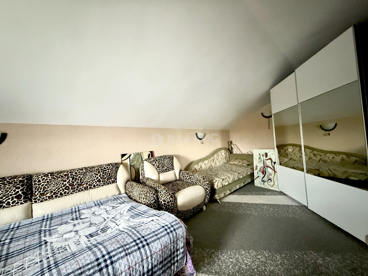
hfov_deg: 102.1
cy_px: 138
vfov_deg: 85.7
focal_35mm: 14
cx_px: 184
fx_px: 149
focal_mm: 2.22
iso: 1600
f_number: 2.2
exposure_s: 1/30
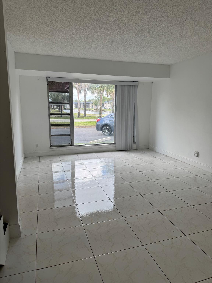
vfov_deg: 71.6
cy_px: 142
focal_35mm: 24
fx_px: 196
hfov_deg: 56.8
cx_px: 106
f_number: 1.78
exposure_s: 1/379
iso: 80
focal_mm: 6.76
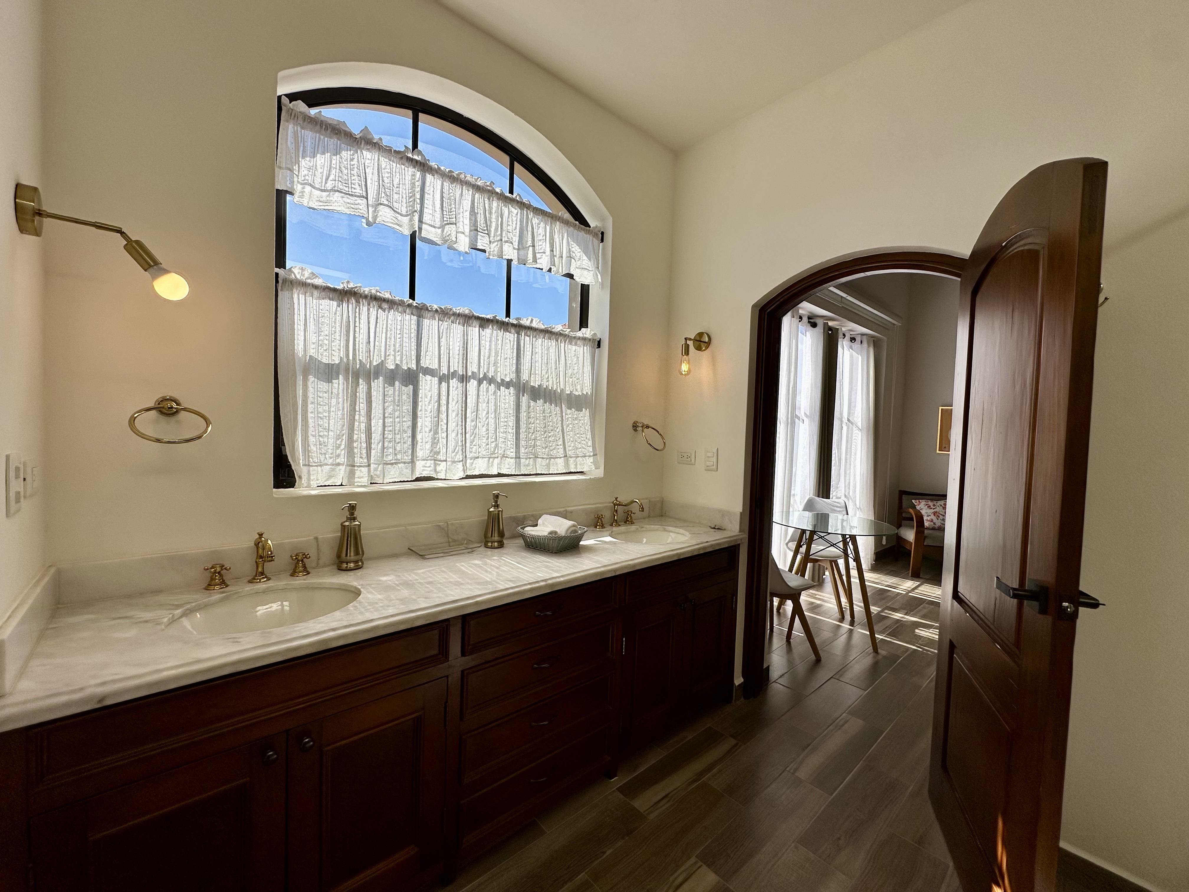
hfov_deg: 102.1
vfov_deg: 85.7
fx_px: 481
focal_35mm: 14
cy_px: 446
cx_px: 594
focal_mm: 2.22
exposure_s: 1/1689
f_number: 2.2
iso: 50
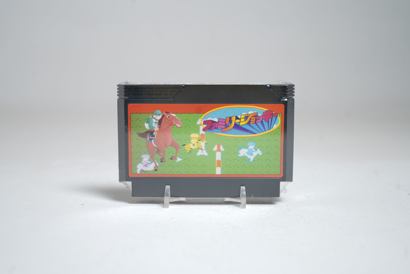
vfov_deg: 27.0
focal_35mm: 50
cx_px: 205
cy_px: 137
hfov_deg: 39.6
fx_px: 569
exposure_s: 1/8
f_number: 5
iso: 64
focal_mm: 50
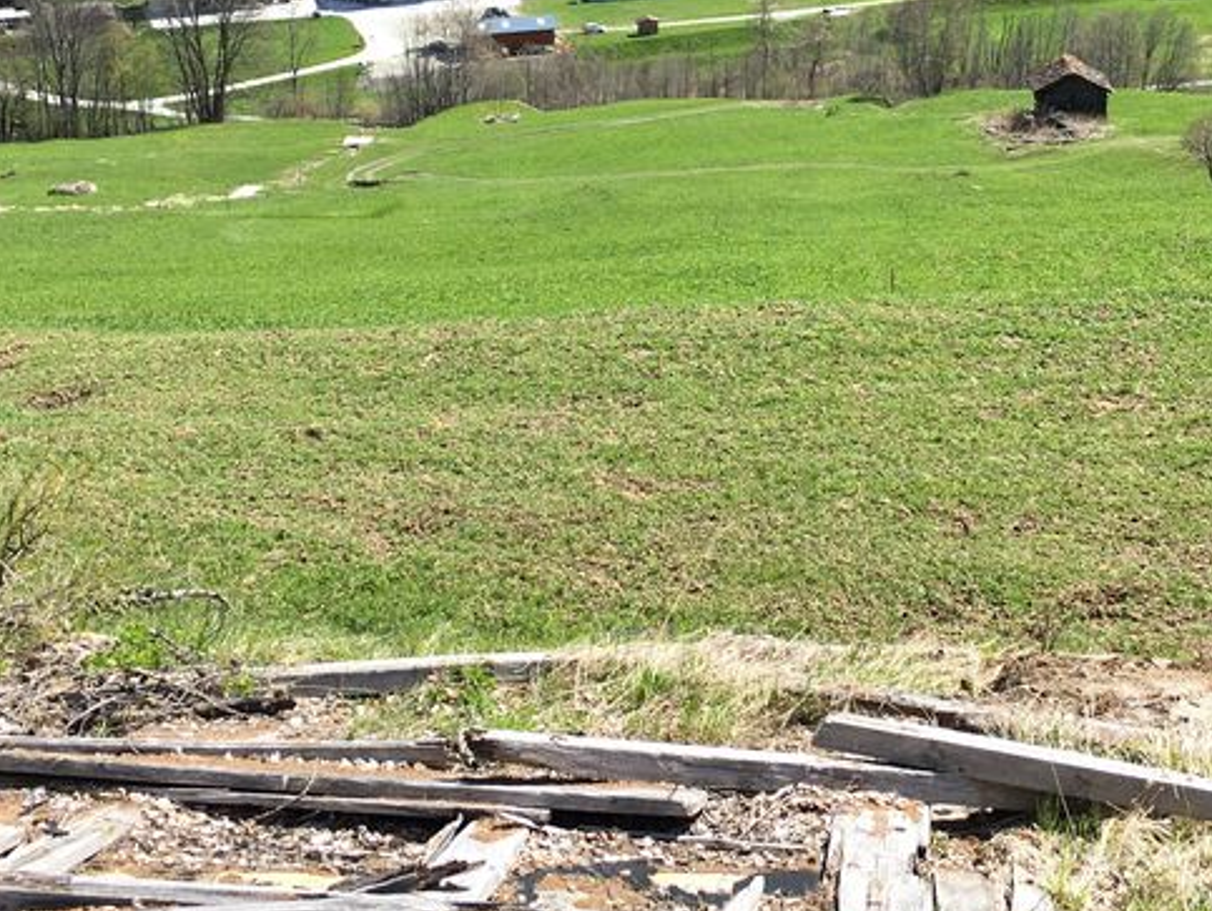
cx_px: 743
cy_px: 142
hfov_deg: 35.4
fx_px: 1892
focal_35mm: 54
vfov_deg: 26.4
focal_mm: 4.15
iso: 25
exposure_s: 1/827
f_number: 2.2
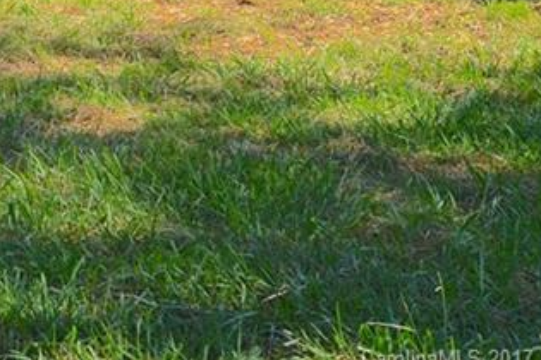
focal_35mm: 107
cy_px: -207
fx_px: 1608
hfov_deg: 16.8
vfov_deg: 12.1
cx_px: -333
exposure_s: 1/250
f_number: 8
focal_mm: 22
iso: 140
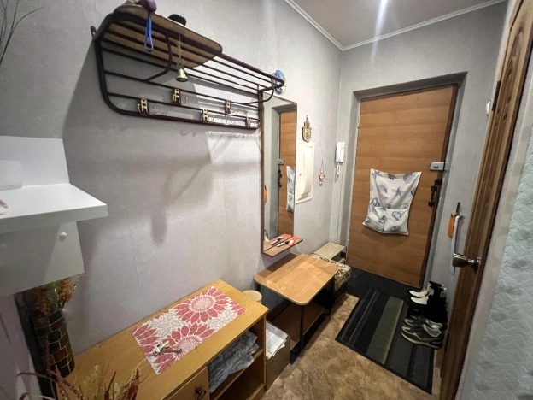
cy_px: 200
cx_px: 266
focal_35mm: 13
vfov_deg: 89.9
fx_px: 200
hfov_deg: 106.2
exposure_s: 1/33
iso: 800
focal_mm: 1.57
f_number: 1.8
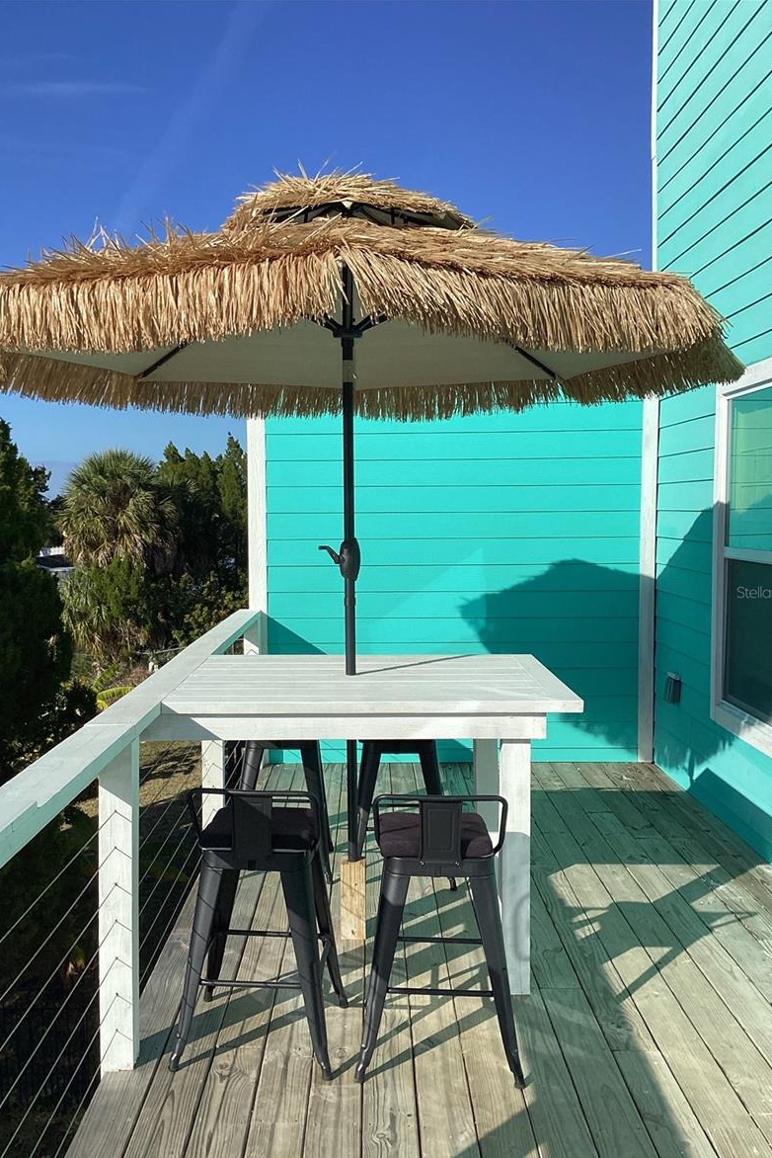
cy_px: 592
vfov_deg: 57.2
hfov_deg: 40.0
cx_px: 362
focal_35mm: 33
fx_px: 1061
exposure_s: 1/2469
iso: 25
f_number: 2.4
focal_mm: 3.3
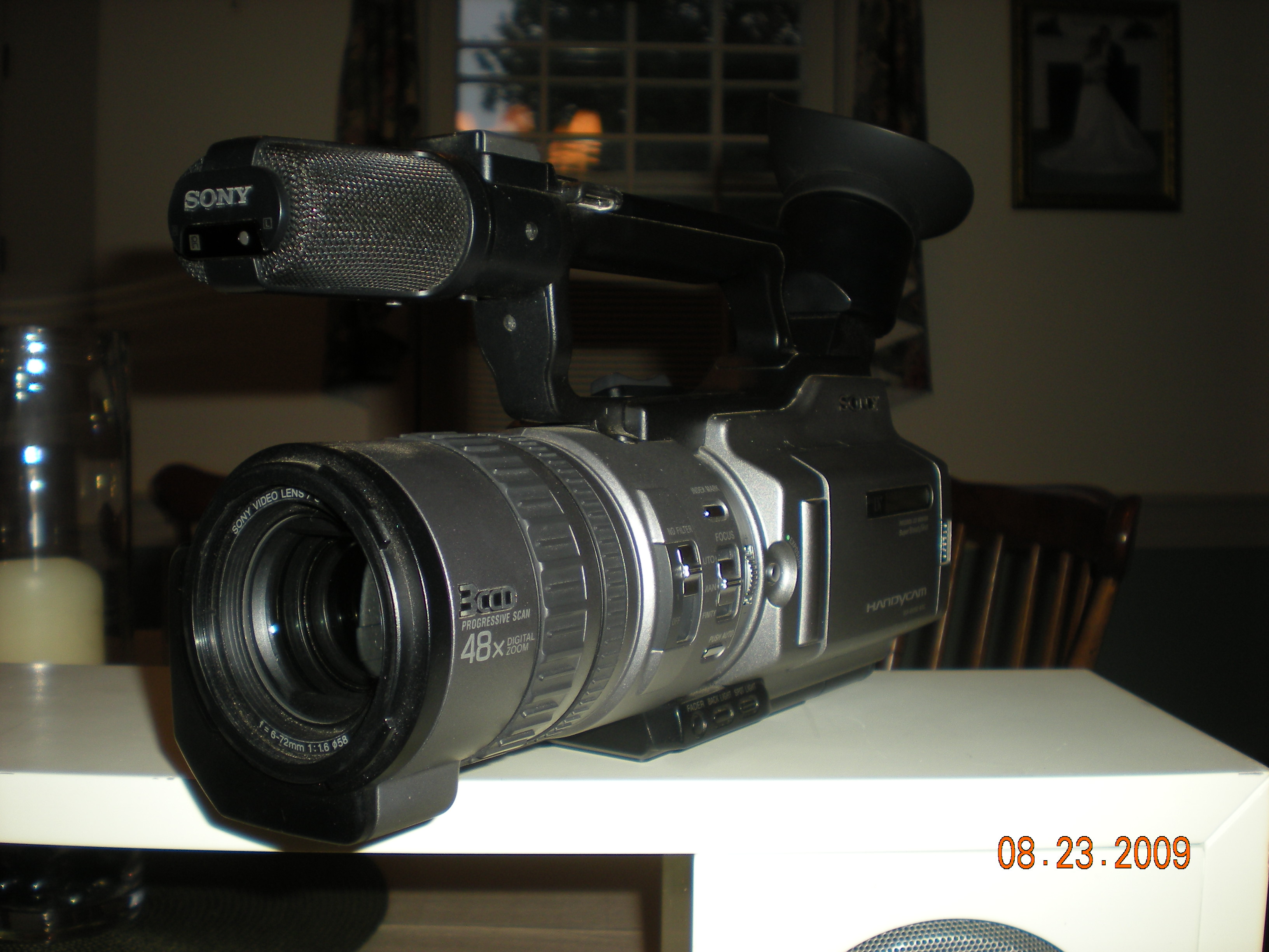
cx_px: 634
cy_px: 476
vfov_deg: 37.7
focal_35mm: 38
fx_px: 1393
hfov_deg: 49.0
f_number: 3.1
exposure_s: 1/60
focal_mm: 6.3
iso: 64
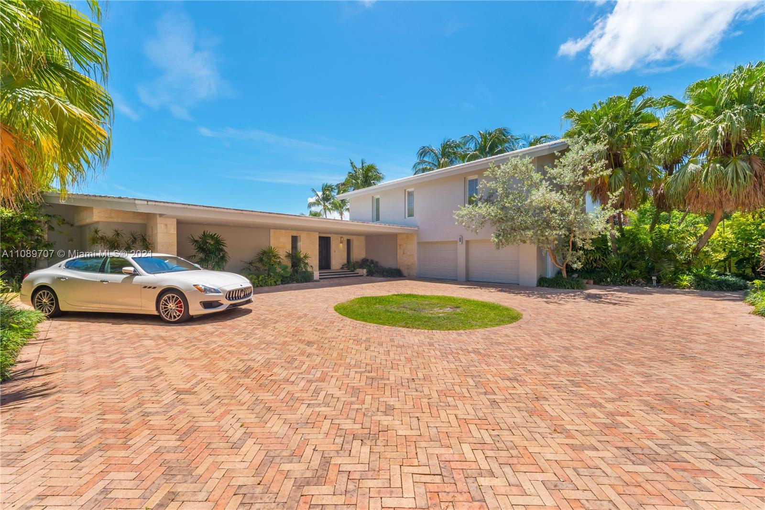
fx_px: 298
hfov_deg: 104.2
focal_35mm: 14
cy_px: 255
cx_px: 382
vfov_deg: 81.2
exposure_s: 1/250
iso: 160
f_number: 11
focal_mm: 14
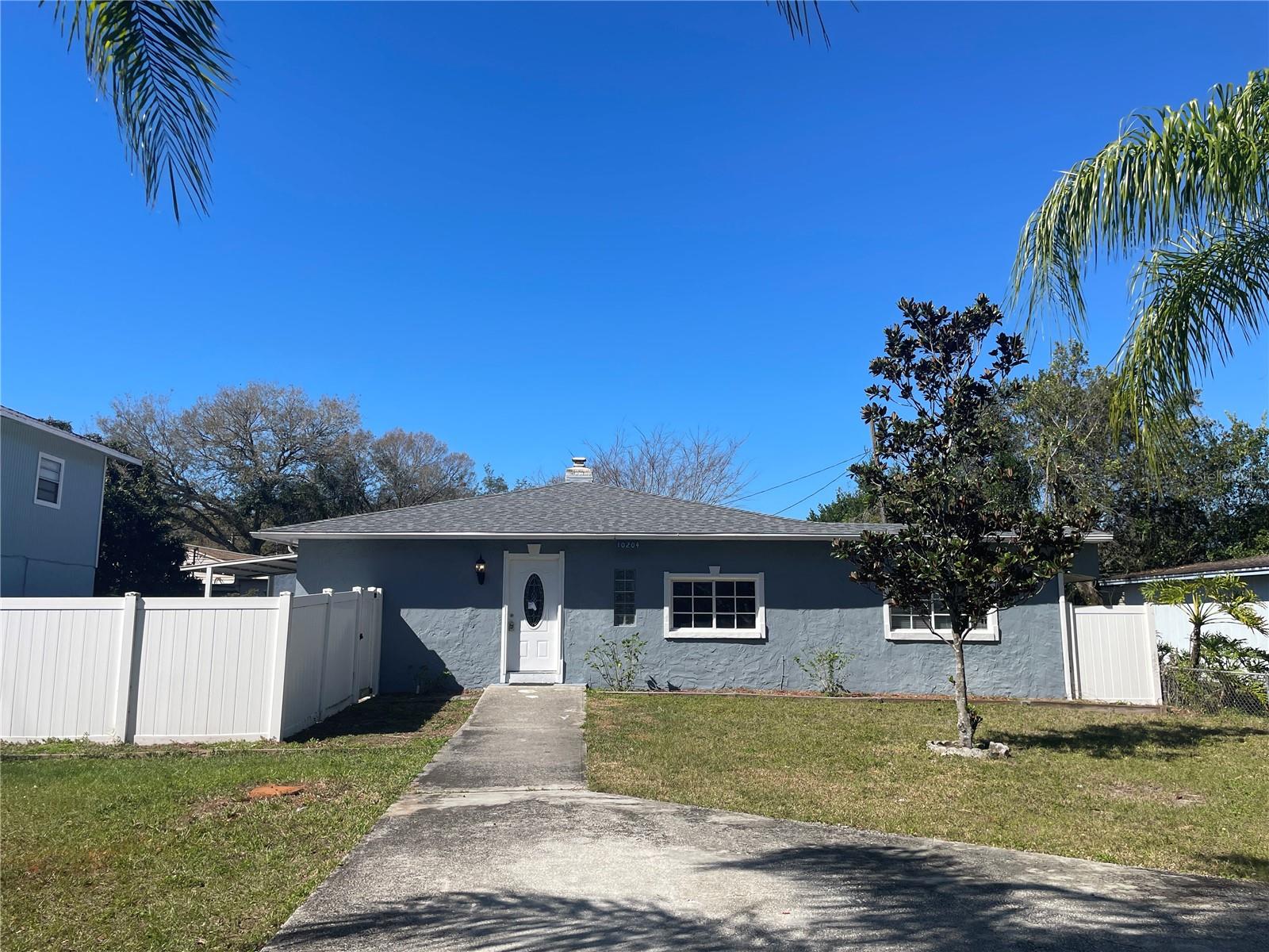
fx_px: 953
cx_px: 634
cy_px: 476
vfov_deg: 53.1
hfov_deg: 67.3
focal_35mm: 26
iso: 32
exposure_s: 1/3610
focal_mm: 4.2
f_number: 1.6
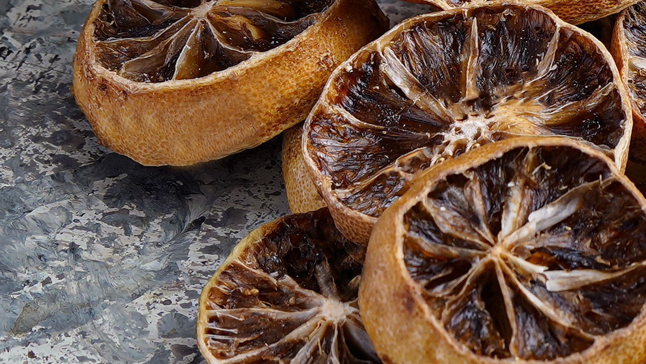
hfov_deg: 4.7
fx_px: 7778
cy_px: -138
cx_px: 974
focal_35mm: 454
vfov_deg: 2.7
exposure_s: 1/125
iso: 160
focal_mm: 90
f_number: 9
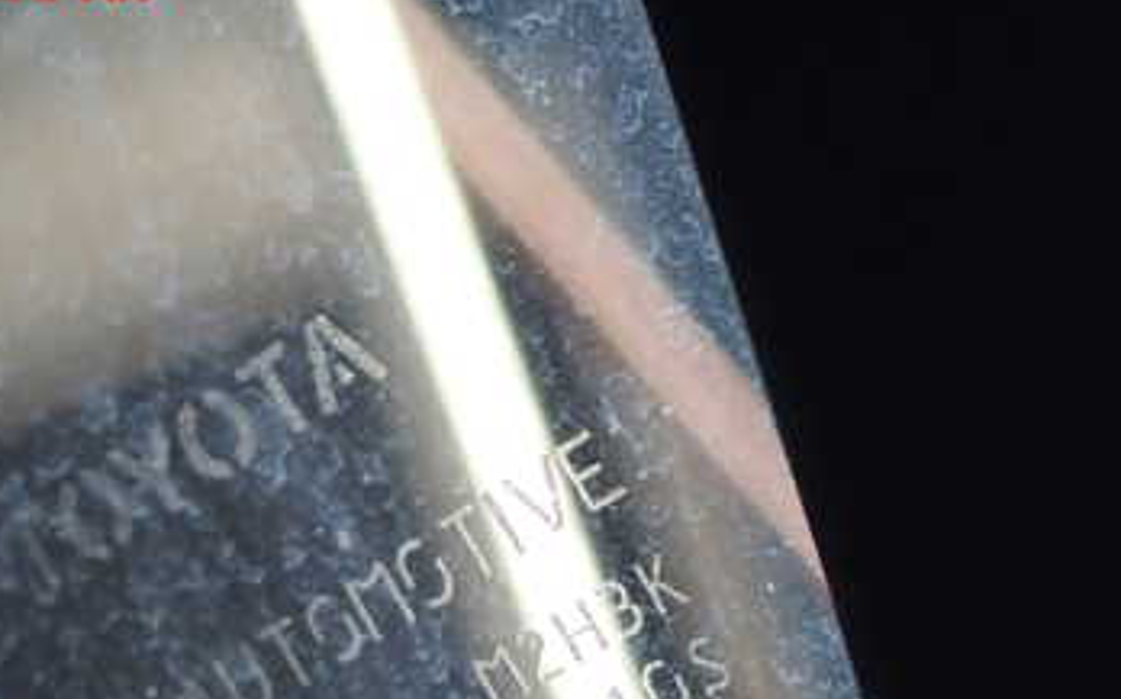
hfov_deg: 13.0
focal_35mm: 161
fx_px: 4916
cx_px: 532
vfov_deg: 8.1
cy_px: 664
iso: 250
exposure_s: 1/80
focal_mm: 15.66
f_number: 4.5
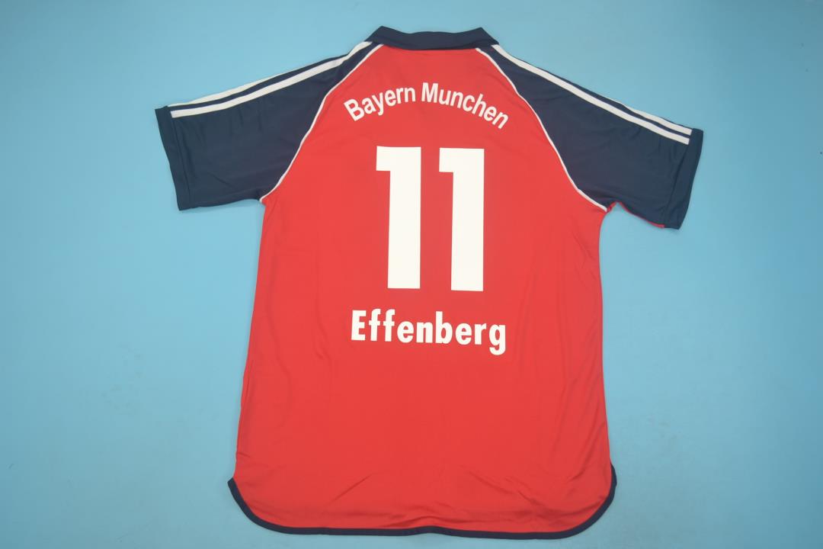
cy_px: 274
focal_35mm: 30
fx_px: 686
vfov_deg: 43.6
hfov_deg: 61.9
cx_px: 412
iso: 200
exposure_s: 1/125
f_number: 3.8
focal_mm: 20
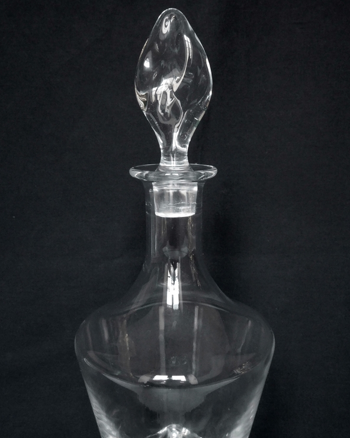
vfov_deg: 49.1
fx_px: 479
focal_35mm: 37
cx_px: 177
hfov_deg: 40.1
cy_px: 209
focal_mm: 6.2
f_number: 3.8
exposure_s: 1/10
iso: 400
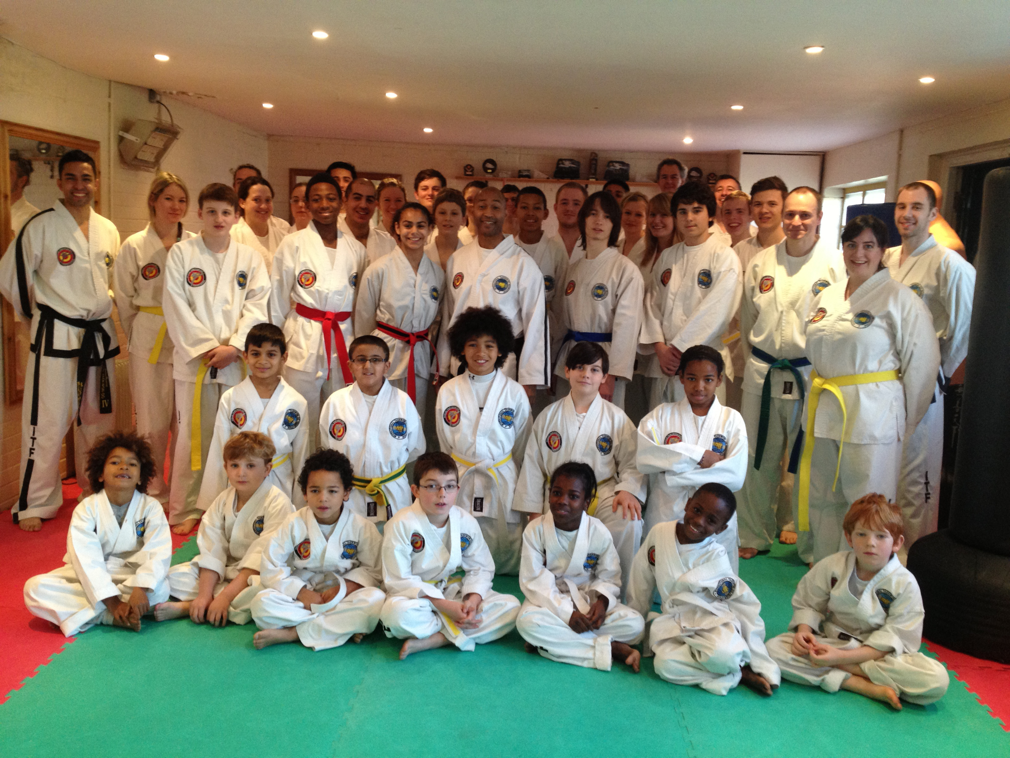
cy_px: 379
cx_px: 505
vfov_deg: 40.7
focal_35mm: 35
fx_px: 1021
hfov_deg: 52.6
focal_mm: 4.28
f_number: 2.4
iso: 125
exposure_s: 1/20
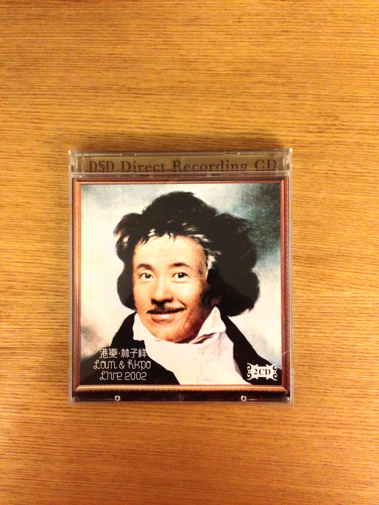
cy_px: 252
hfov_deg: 42.9
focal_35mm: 33
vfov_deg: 55.4
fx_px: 482
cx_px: 190
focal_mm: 4.13
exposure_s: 1/17
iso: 640
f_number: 2.4
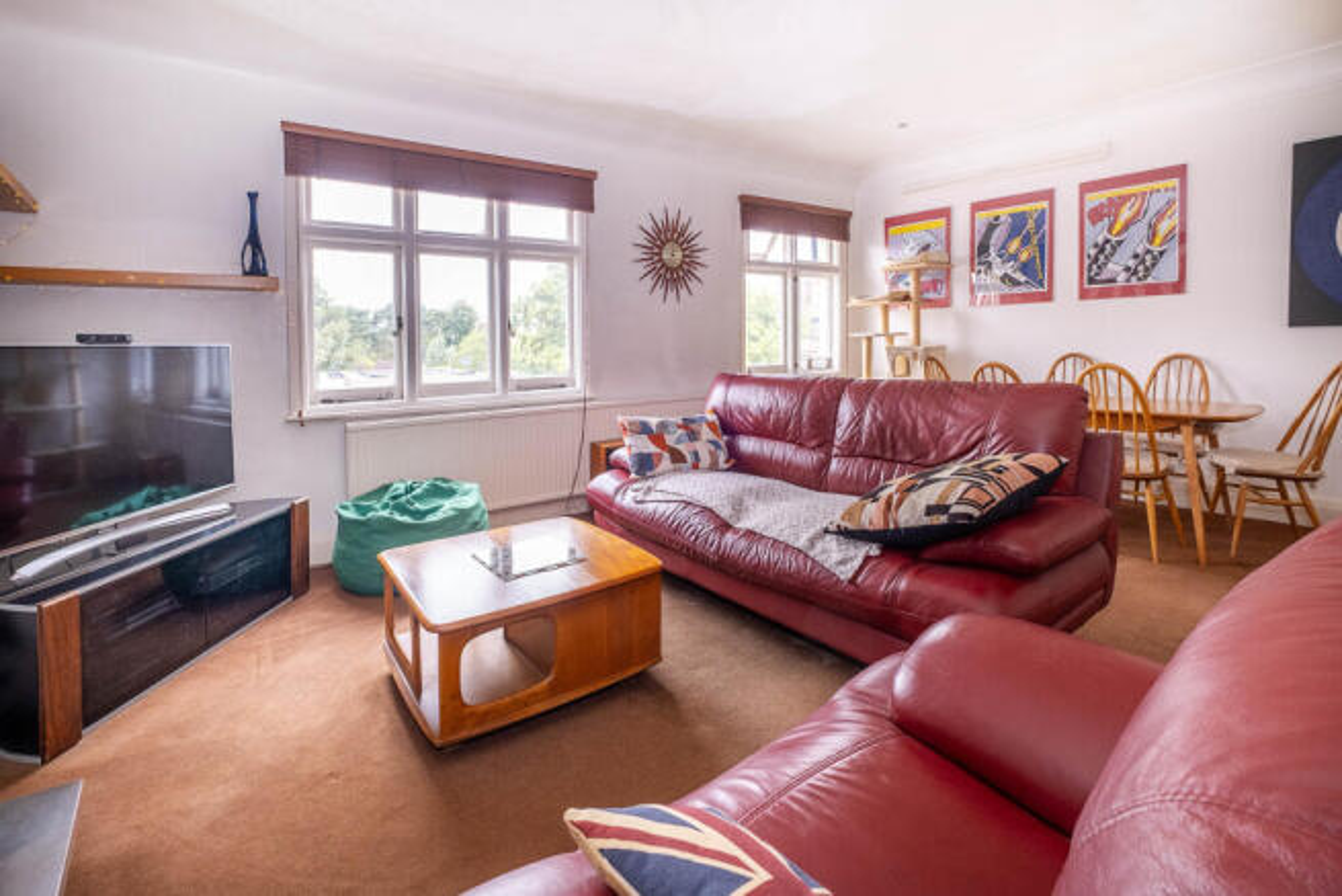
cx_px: 671
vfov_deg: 77.4
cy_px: 448
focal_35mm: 15
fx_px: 559
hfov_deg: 100.4
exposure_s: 1/18
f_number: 6.4
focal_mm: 10
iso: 500
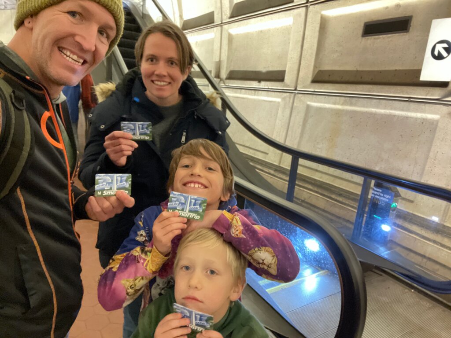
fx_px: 300
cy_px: 169
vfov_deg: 58.9
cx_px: 226
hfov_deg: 73.9
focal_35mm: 23
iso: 640
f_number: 2.2
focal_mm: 2.71
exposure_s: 1/17
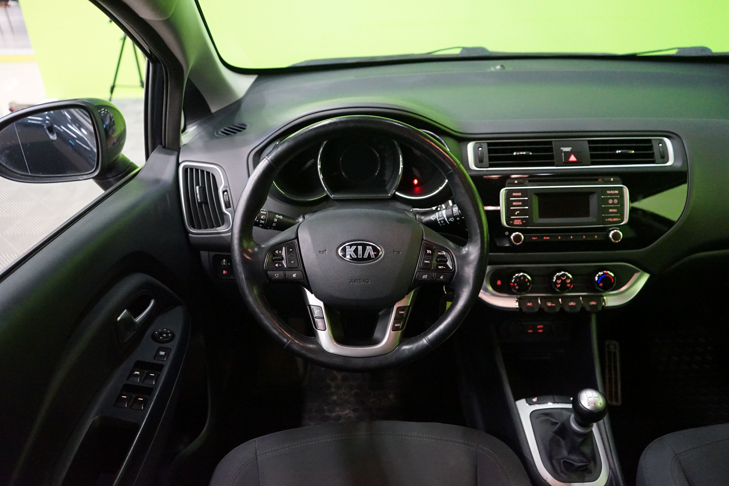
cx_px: 364
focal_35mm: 28
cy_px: 243
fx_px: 567
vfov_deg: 46.4
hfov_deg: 65.5
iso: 6400
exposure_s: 1/30
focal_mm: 28
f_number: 3.5
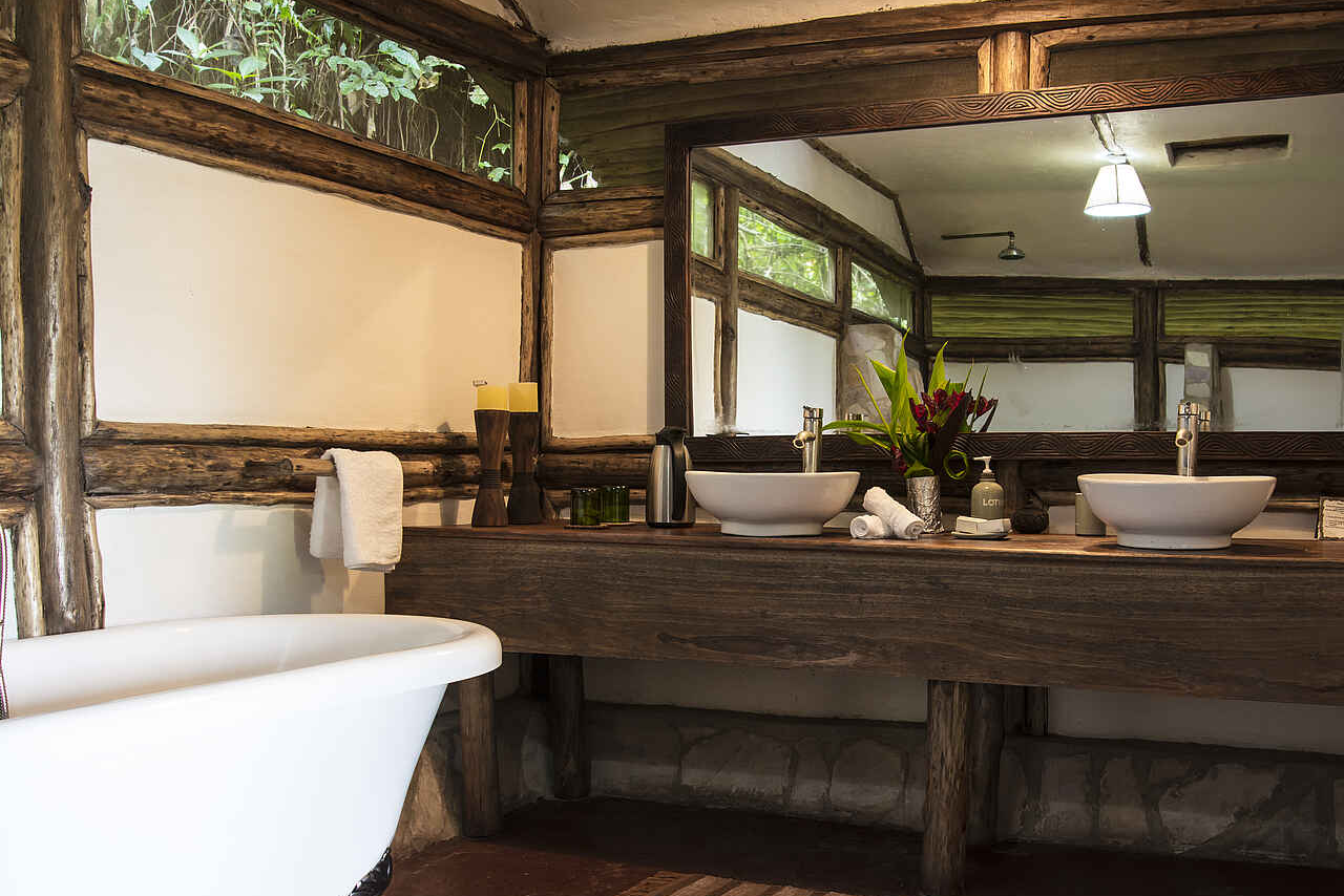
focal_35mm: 36
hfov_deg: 53.0
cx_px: 739
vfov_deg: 36.6
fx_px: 1344
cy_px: 568
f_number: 5.6
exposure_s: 1/5
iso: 800
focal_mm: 24
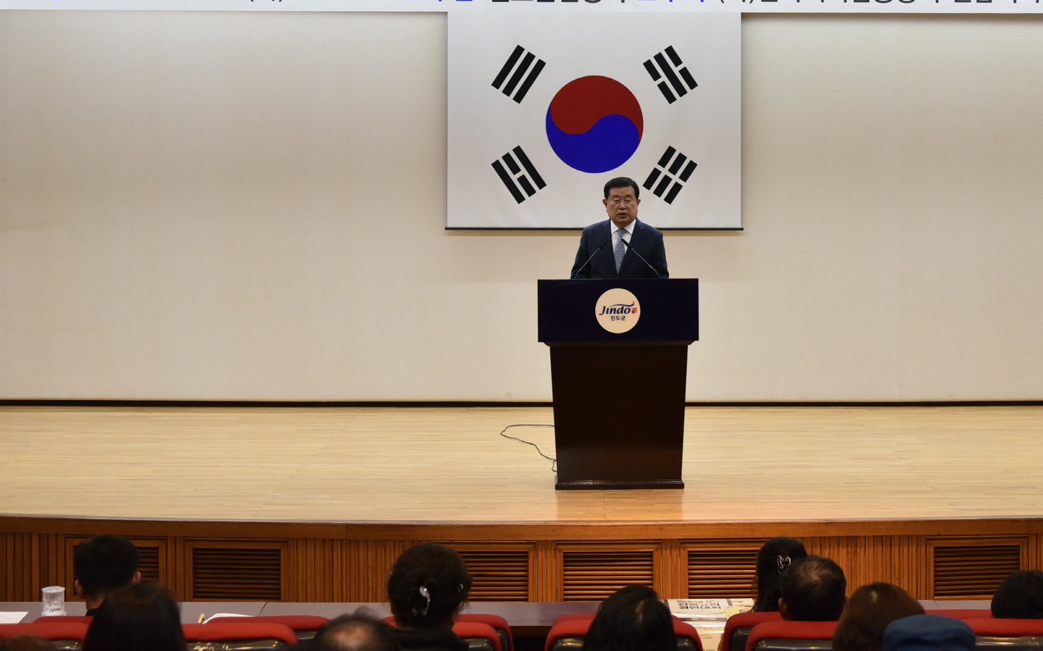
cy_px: 214
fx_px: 1904
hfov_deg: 30.6
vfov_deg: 19.3
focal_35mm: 67
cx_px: 627
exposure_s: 1/125
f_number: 4.5
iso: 1000
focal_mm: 50
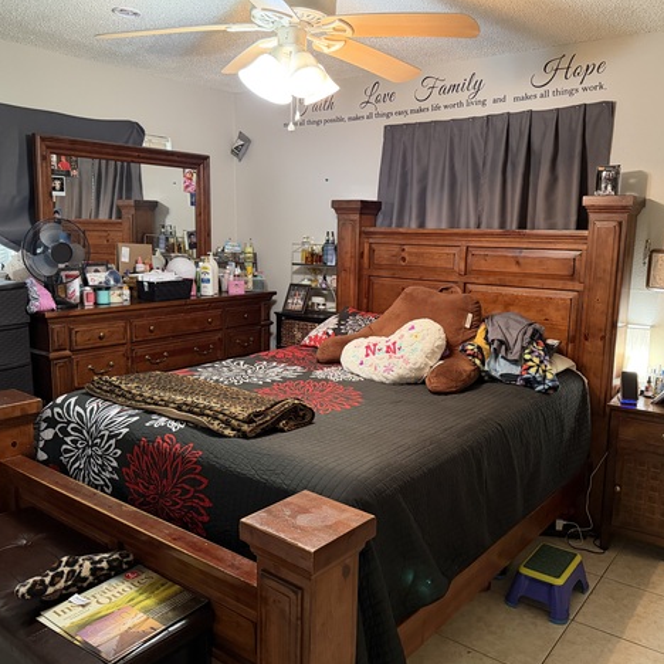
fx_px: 629
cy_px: 329
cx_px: 341
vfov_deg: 55.6
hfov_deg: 55.6
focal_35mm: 29
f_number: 1.78
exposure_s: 1/40
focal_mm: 6.76
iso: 800
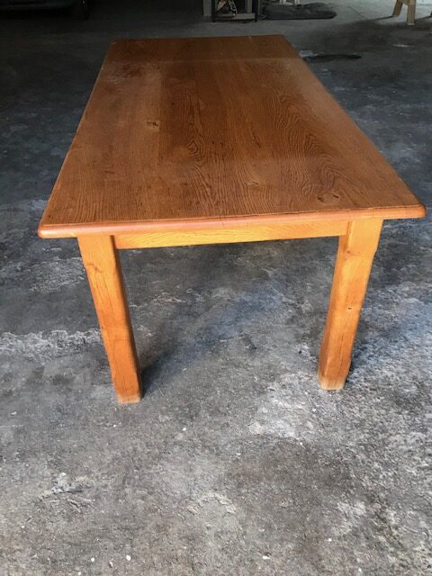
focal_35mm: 28
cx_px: 216
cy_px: 288
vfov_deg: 63.4
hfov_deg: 49.7
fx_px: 466
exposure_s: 1/33
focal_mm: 3.99
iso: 32
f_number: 1.8
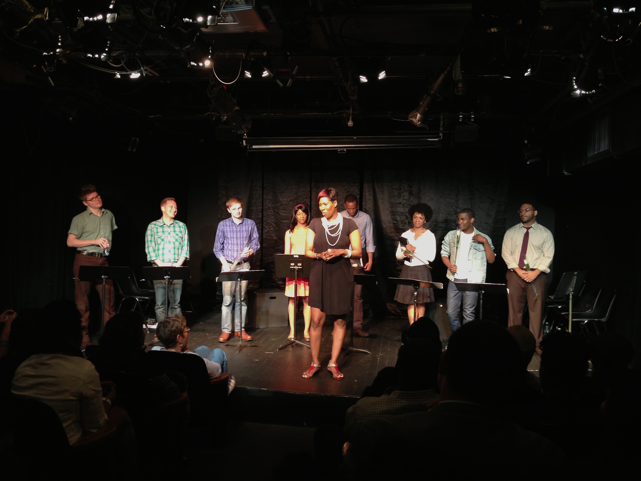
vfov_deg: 42.9
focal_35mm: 33
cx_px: 320
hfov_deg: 55.4
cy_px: 240
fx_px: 611
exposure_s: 1/20
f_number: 2.4
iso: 100
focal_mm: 4.13
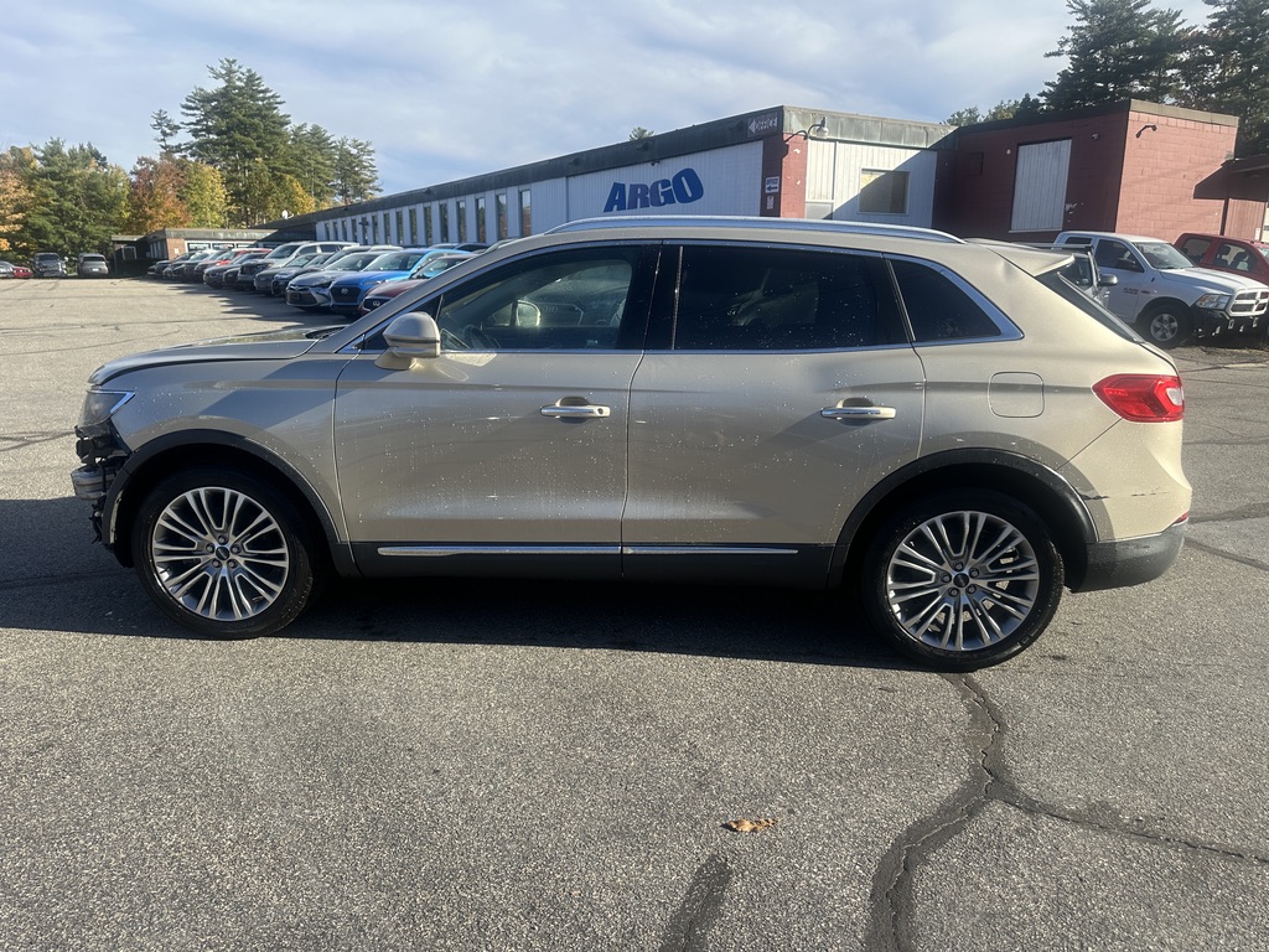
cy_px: 476
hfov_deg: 71.6
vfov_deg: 56.8
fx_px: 880
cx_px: 634
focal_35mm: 24
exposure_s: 1/1949
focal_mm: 6.86
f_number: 1.78
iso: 80
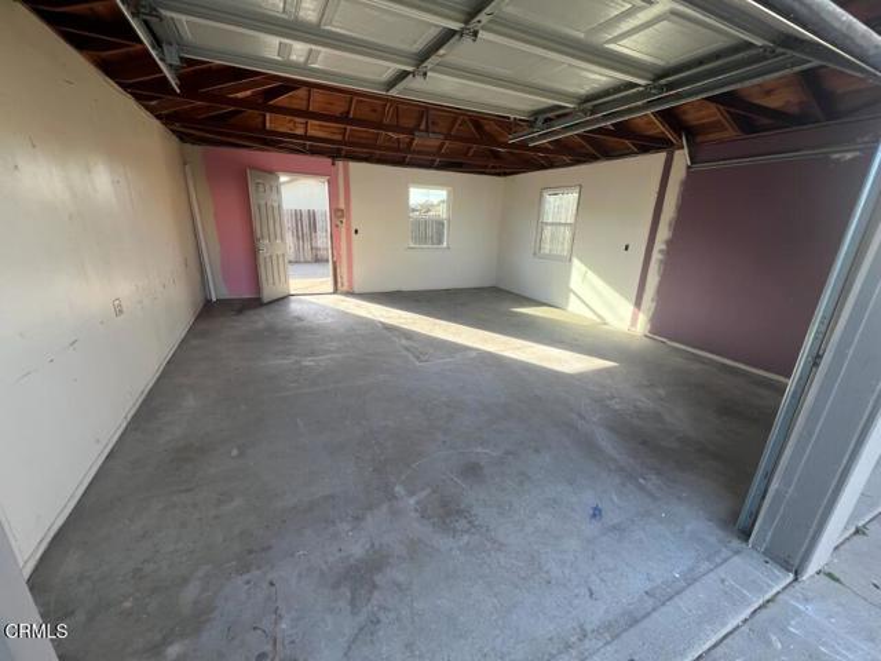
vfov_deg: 89.9
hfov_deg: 106.2
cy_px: 330
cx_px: 440
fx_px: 331
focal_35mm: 13
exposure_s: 1/256
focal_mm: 1.57
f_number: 1.8
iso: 32
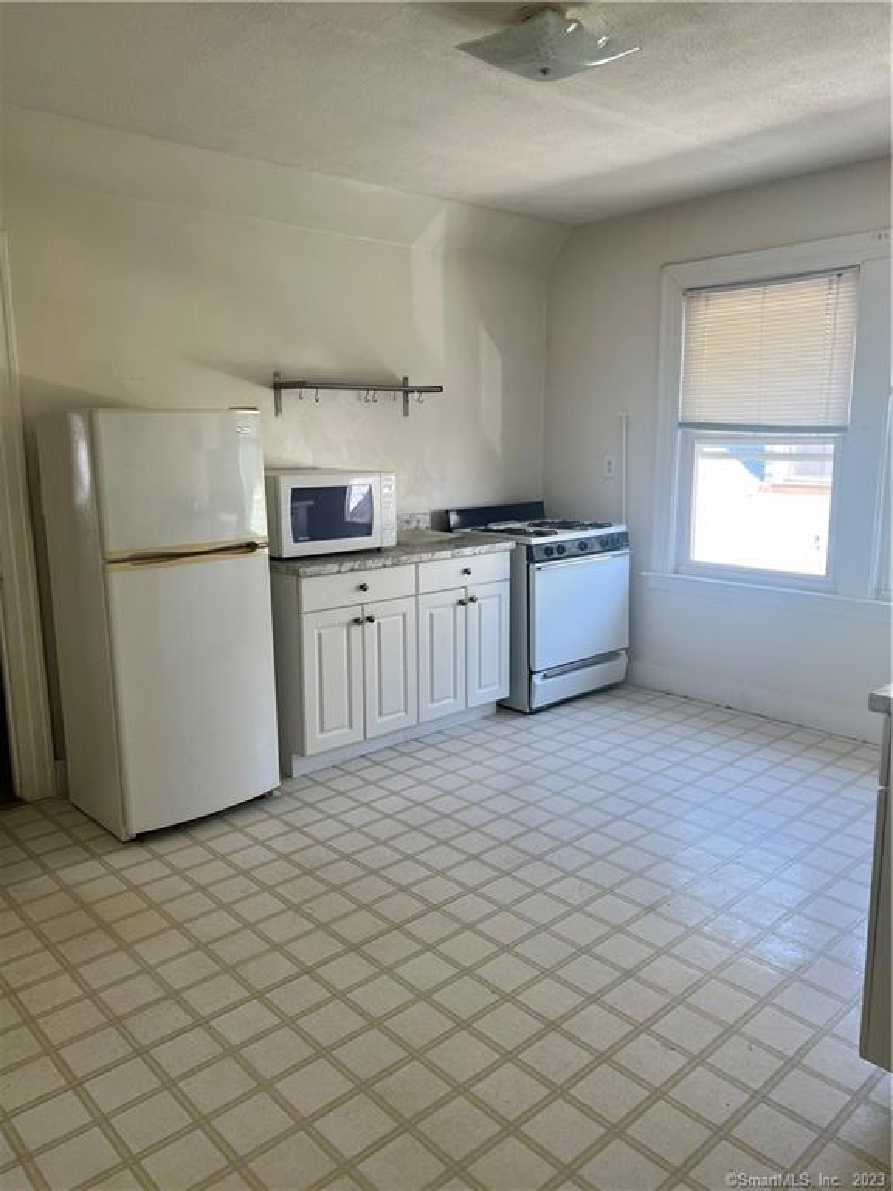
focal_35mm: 26
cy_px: 596
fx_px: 894
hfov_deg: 53.1
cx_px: 446
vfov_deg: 67.3
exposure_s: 1/121
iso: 40
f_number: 1.5
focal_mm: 5.7
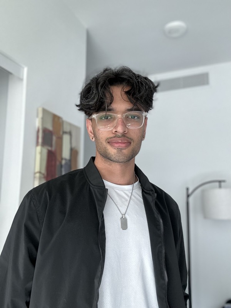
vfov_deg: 60.0
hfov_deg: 46.8
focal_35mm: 30
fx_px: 267
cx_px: 116
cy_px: 154
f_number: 1.9
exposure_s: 1/60
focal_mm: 2.69
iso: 125
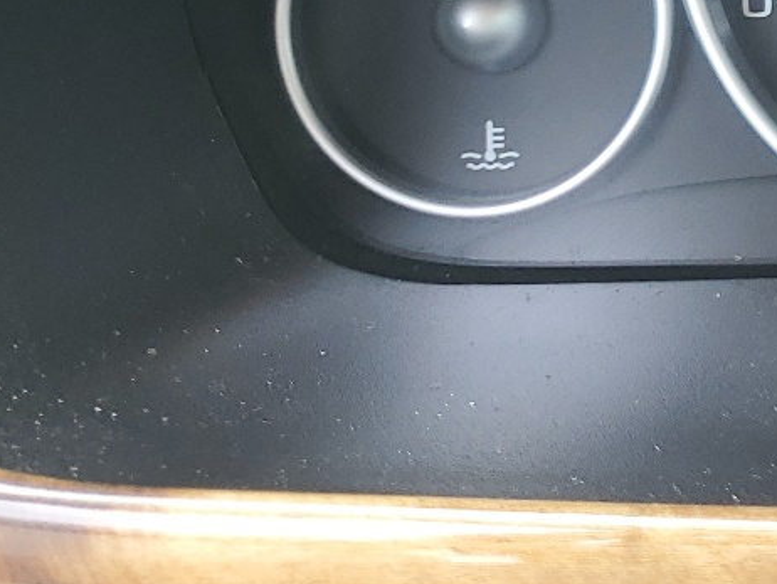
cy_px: -151
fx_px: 2021
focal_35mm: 90
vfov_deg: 15.7
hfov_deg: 18.3
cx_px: 1298
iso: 50
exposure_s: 1/161
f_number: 1.5
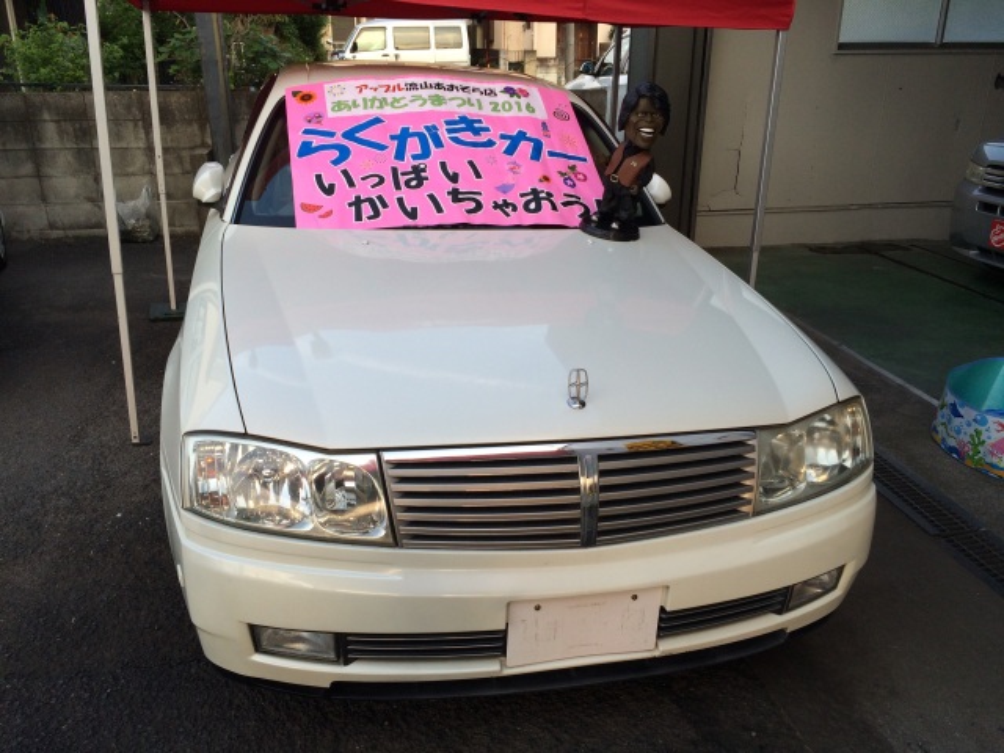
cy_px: 376
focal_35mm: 29
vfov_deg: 48.2
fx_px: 841
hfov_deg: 61.7
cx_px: 502
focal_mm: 4.15
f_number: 2.2
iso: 32
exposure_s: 1/387
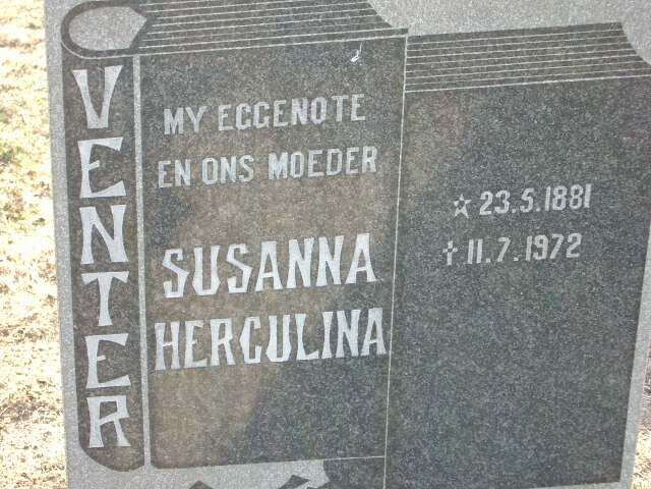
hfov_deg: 22.3
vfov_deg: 16.8
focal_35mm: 88
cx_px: 326
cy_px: 244
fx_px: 1655
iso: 100
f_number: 4.4
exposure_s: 1/50
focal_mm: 14.6
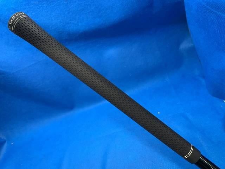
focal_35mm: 26
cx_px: 112
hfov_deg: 67.3
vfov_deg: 53.1
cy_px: 84
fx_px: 169
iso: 125
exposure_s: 1/60
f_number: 1.8
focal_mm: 4.25
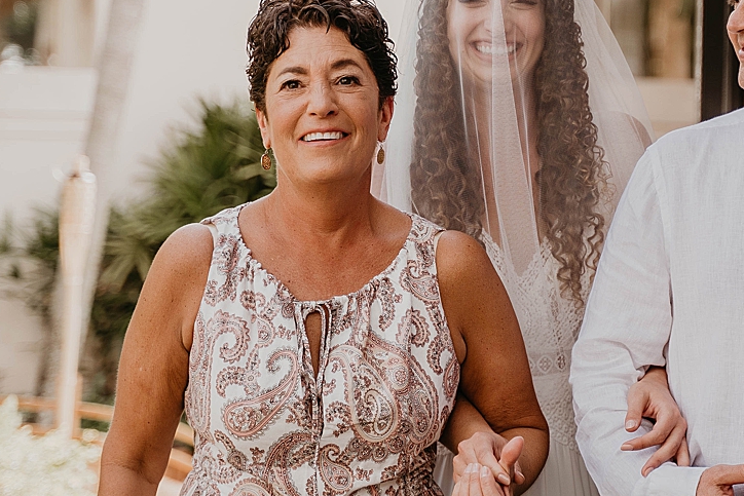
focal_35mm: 137
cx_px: 494
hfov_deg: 14.9
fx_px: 2832
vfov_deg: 10.0
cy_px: 239
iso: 125
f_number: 2.8
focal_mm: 62
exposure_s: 1/320
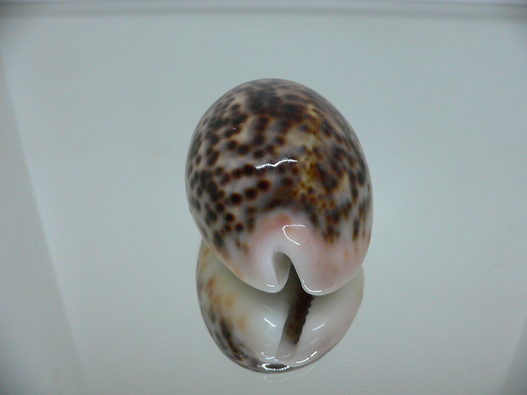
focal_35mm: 35
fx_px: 533
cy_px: 198
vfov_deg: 40.7
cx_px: 264
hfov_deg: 52.6
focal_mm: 4.6
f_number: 2.8
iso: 200
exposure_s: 1/60
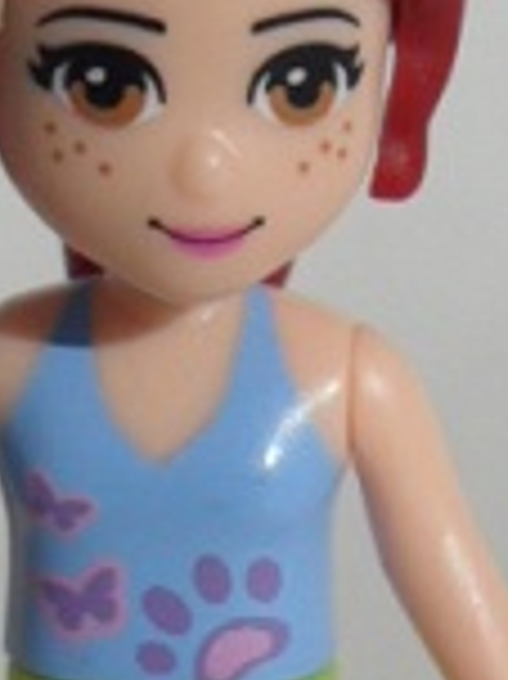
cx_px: 441
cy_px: 567
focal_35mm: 143
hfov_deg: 10.3
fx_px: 2802
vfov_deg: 13.7
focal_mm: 4.9
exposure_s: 1/250
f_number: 8.9
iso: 100
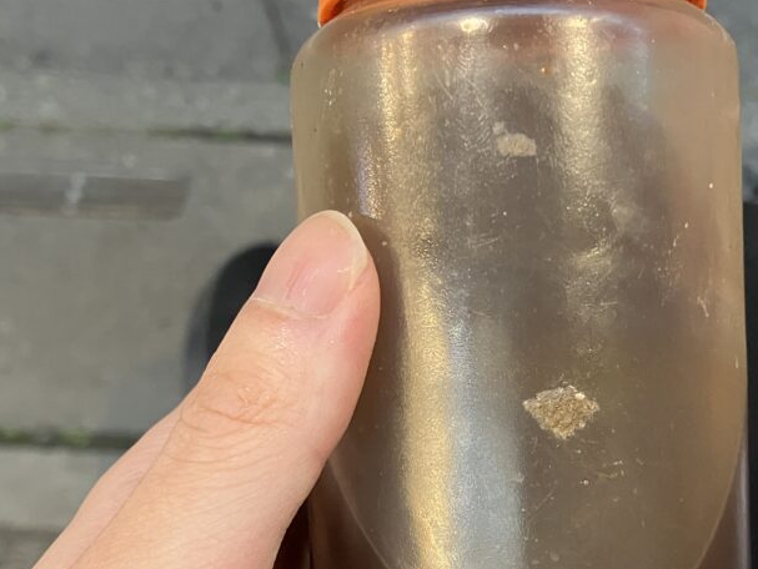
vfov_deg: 24.6
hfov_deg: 32.5
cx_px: 477
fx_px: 1293
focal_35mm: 59
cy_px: 428
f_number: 1.8
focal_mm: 3.99
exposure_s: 1/33
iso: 320
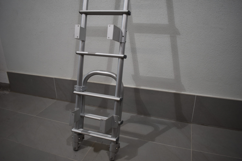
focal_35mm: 27
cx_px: 121
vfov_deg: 47.9
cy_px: 80
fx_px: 181
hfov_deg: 67.4
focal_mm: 18
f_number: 4
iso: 400
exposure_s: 1/250
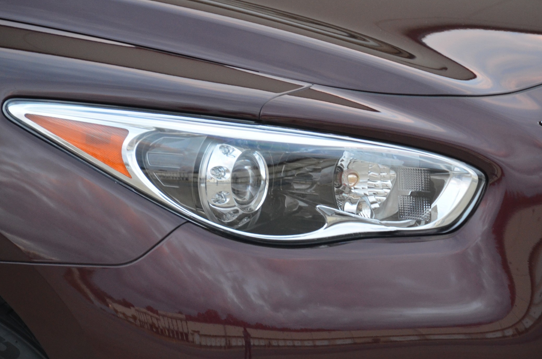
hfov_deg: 5.7
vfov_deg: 3.8
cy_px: 173
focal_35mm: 361
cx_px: 293
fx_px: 5423
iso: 1600
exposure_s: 1/80
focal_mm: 200
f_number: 5.6
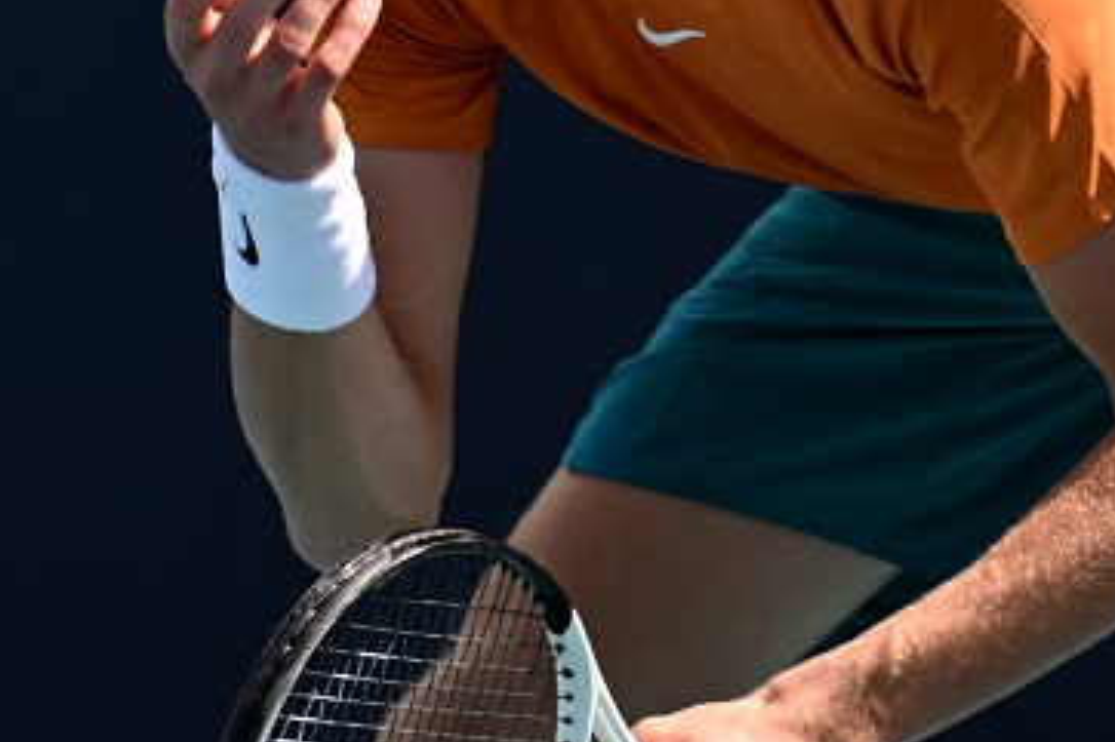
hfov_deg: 2.0
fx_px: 32102
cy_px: 132
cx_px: 422
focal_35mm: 1037
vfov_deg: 1.3
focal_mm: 250
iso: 200
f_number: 4
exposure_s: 1/2000
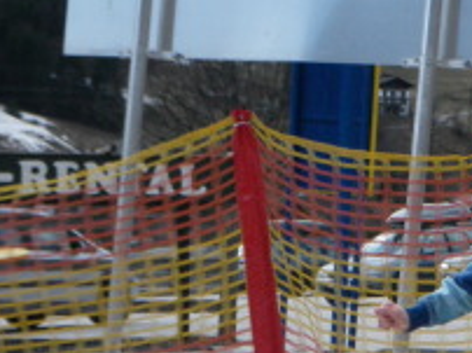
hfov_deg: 10.7
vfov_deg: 8.1
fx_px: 2492
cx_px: 505
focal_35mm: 183
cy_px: 325
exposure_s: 1/100
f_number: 4.8
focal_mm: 13.7
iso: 64
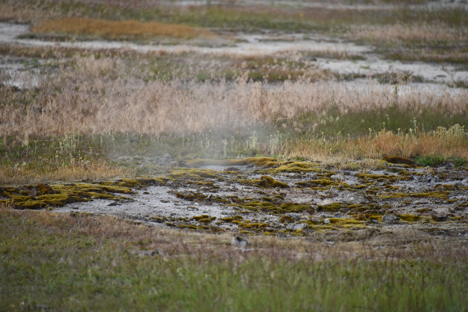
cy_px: 156
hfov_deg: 6.9
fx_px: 3901
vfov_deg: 4.6
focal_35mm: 300
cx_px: 234
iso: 1400
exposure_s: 1/640
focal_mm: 300
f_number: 5.6
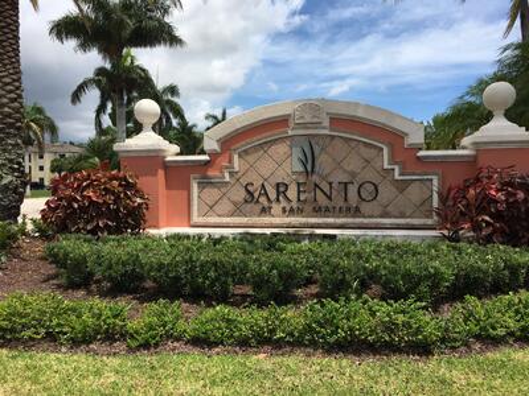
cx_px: 264
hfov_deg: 61.7
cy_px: 198
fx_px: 443
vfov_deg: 48.2
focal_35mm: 29
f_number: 2.2
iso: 25
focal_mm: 4.15
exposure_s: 1/1972
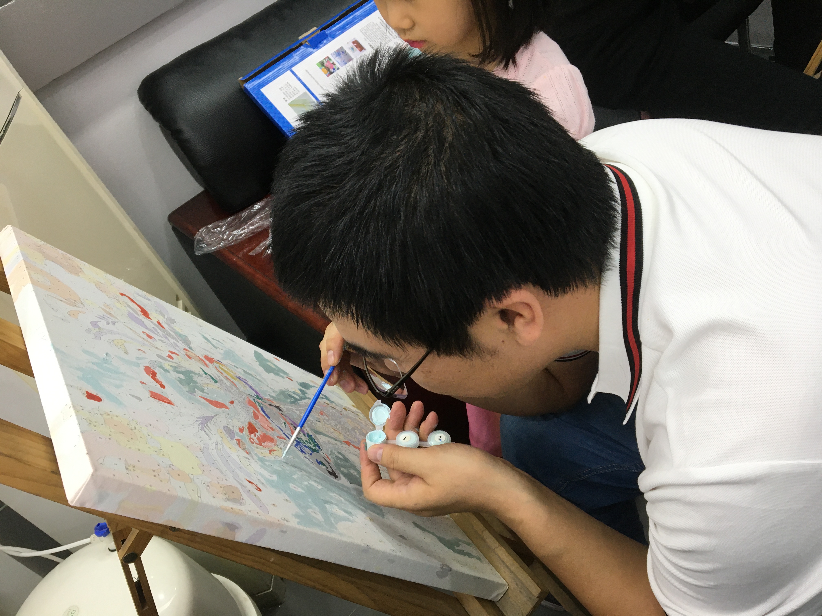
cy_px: 308
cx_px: 411
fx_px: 689
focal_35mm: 29
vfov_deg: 48.2
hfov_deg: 61.7
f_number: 2.2
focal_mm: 4.15
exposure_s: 1/33
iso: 50
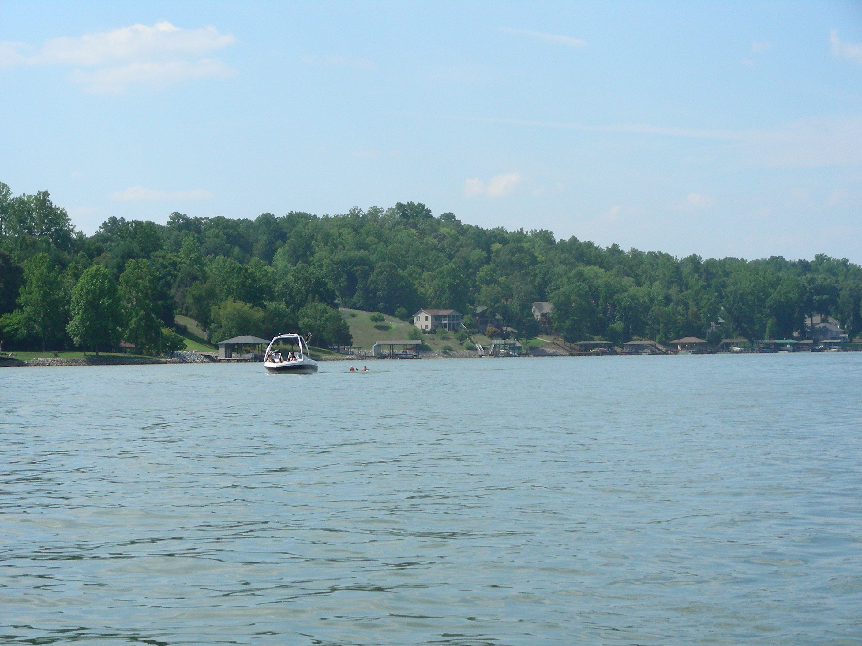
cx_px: 431
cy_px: 323
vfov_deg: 14.9
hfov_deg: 19.8
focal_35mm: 99
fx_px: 2465
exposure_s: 1/379
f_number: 5.6
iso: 50
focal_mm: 16.5
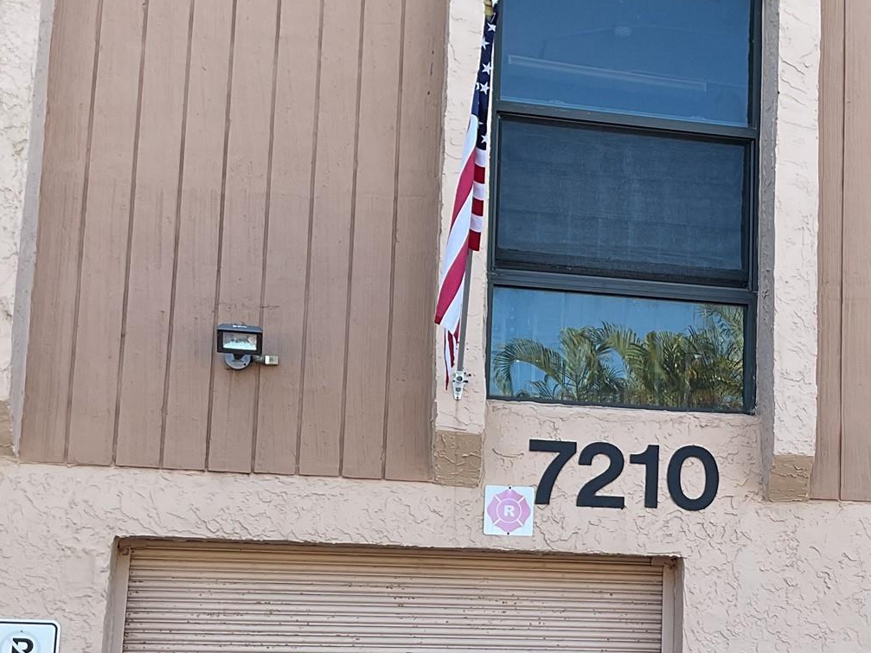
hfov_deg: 31.7
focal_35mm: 59
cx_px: 711
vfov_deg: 24.6
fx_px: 1484
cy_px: 477
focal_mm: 3
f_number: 1.8
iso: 16
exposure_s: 1/255
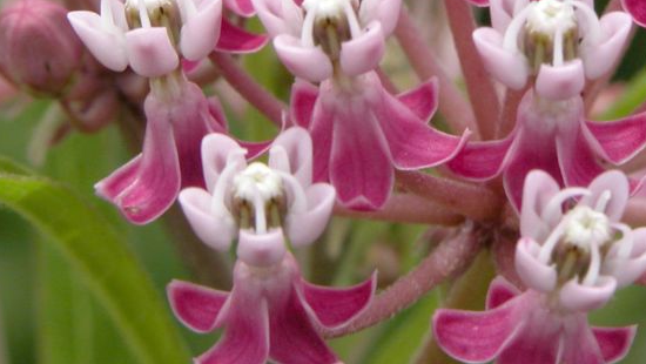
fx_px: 6427
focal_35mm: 375
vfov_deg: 3.2
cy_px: -67
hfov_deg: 5.7
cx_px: 521
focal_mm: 37.7
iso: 100
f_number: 7.8
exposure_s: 1/210
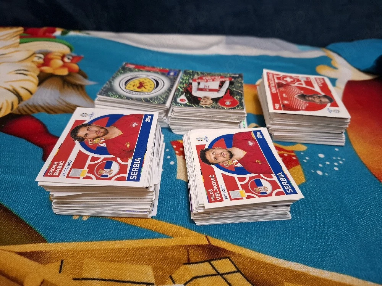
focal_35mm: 23
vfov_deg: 58.9
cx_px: 191
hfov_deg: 73.9
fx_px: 254
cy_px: 143
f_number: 1.8
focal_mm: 5.54
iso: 320
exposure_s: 1/33
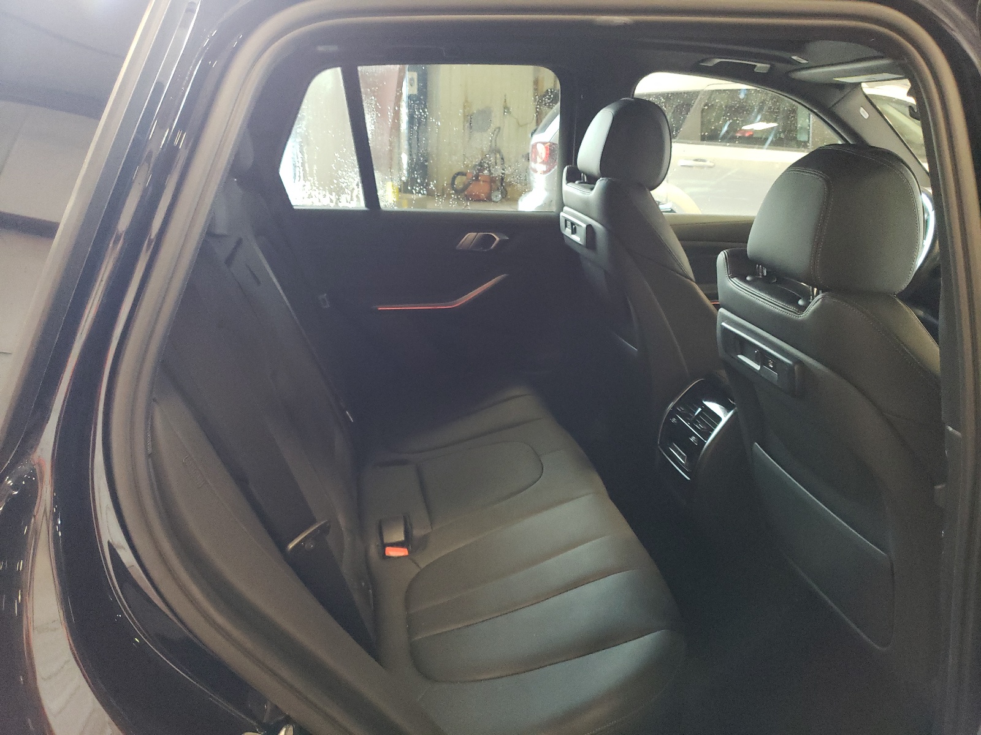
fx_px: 737
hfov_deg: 67.3
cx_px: 490
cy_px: 368
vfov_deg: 53.1
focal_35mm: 26
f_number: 1.5
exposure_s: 1/24
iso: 426
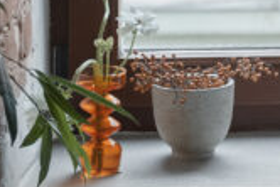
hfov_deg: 6.1
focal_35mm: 335
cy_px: -95
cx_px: 400
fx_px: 2607
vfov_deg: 4.1
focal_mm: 54.3
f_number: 3.2
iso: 500
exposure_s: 1/160
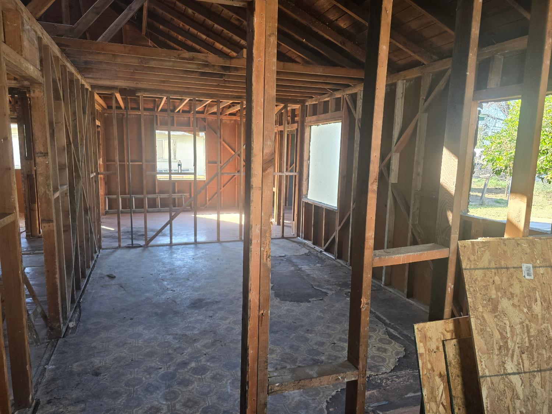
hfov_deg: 73.9
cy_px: 207
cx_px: 276
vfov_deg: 58.9
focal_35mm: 23
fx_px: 367
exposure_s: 1/180
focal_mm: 6.3
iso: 100
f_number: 1.7
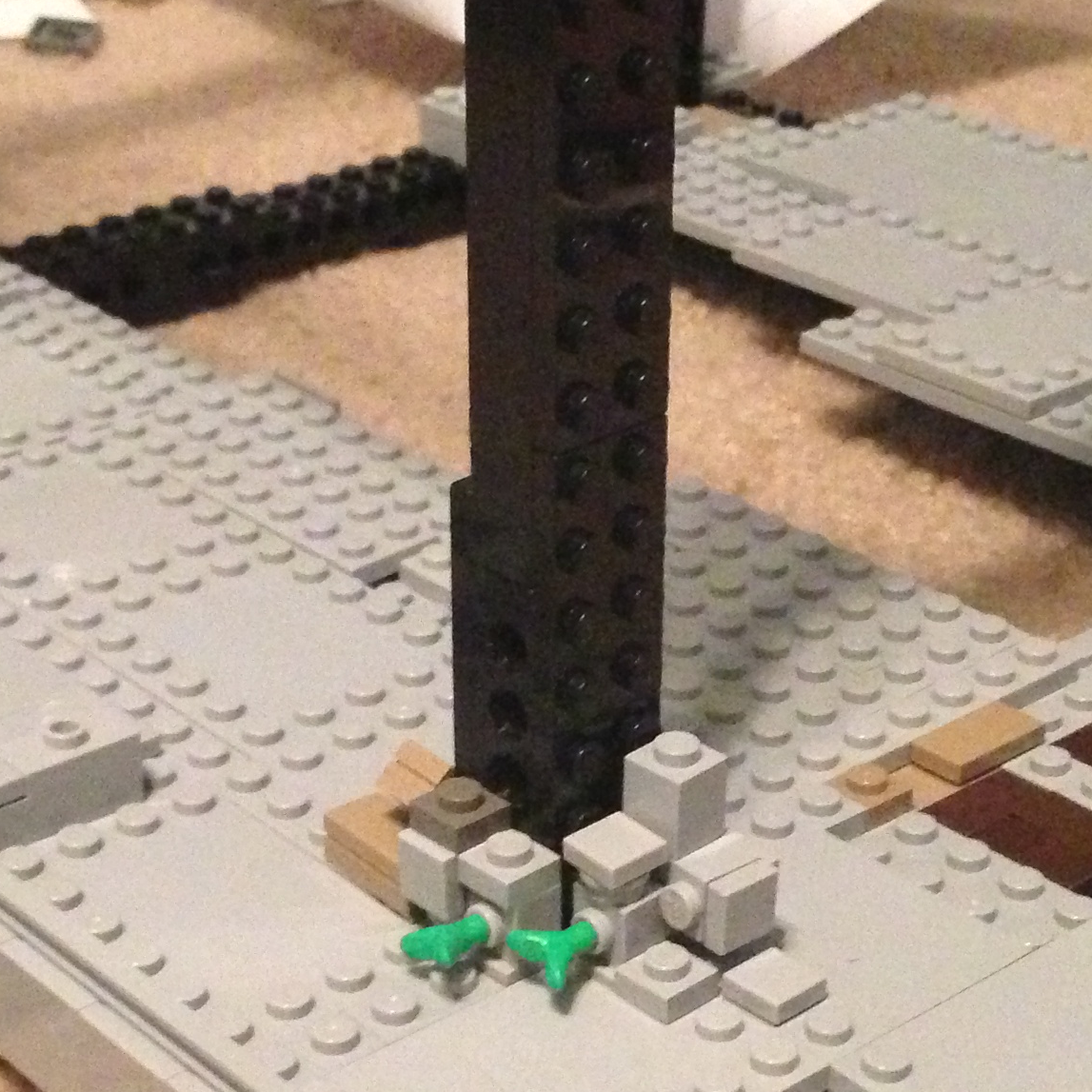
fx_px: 2962
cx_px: 422
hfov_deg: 20.9
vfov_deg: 20.8
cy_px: 712
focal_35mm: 83
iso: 800
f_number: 2.4
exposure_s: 1/15
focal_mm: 4.13
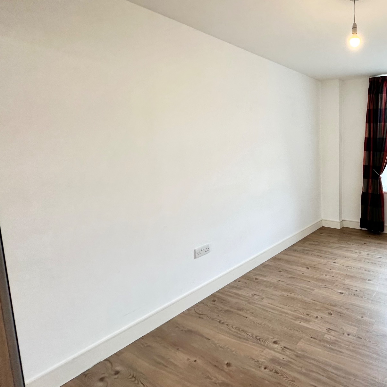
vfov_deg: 71.9
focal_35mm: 21
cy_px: 173
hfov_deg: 63.8
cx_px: 326
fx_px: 266
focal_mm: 2.22
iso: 160
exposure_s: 1/100
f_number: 2.2
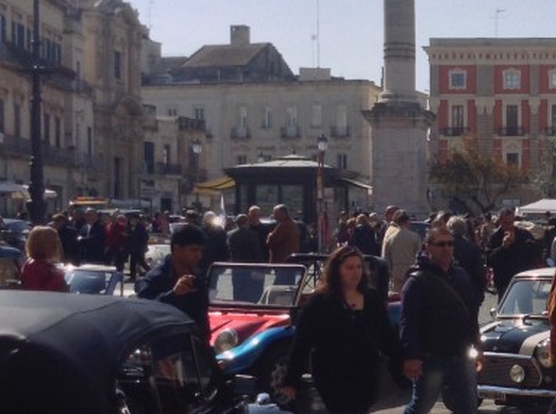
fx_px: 1410
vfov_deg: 16.7
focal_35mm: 88
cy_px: 236
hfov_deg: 21.1
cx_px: 620
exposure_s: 1/1757
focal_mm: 3.3
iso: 32
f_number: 2.4
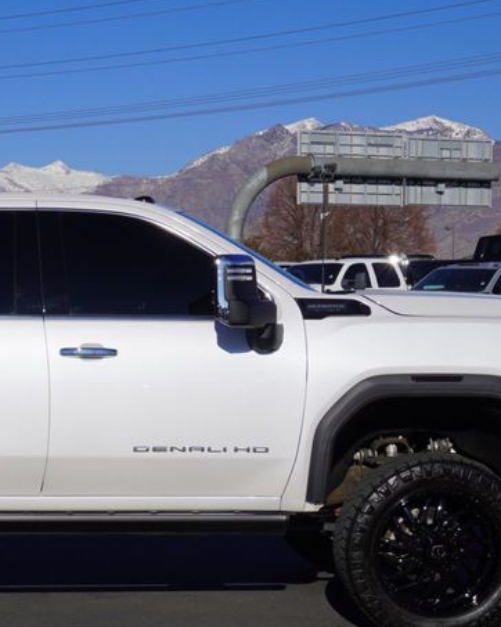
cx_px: -35
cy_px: 412
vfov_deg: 22.1
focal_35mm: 86
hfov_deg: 17.3
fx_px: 1596
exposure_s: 1/400
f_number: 11
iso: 100
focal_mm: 27
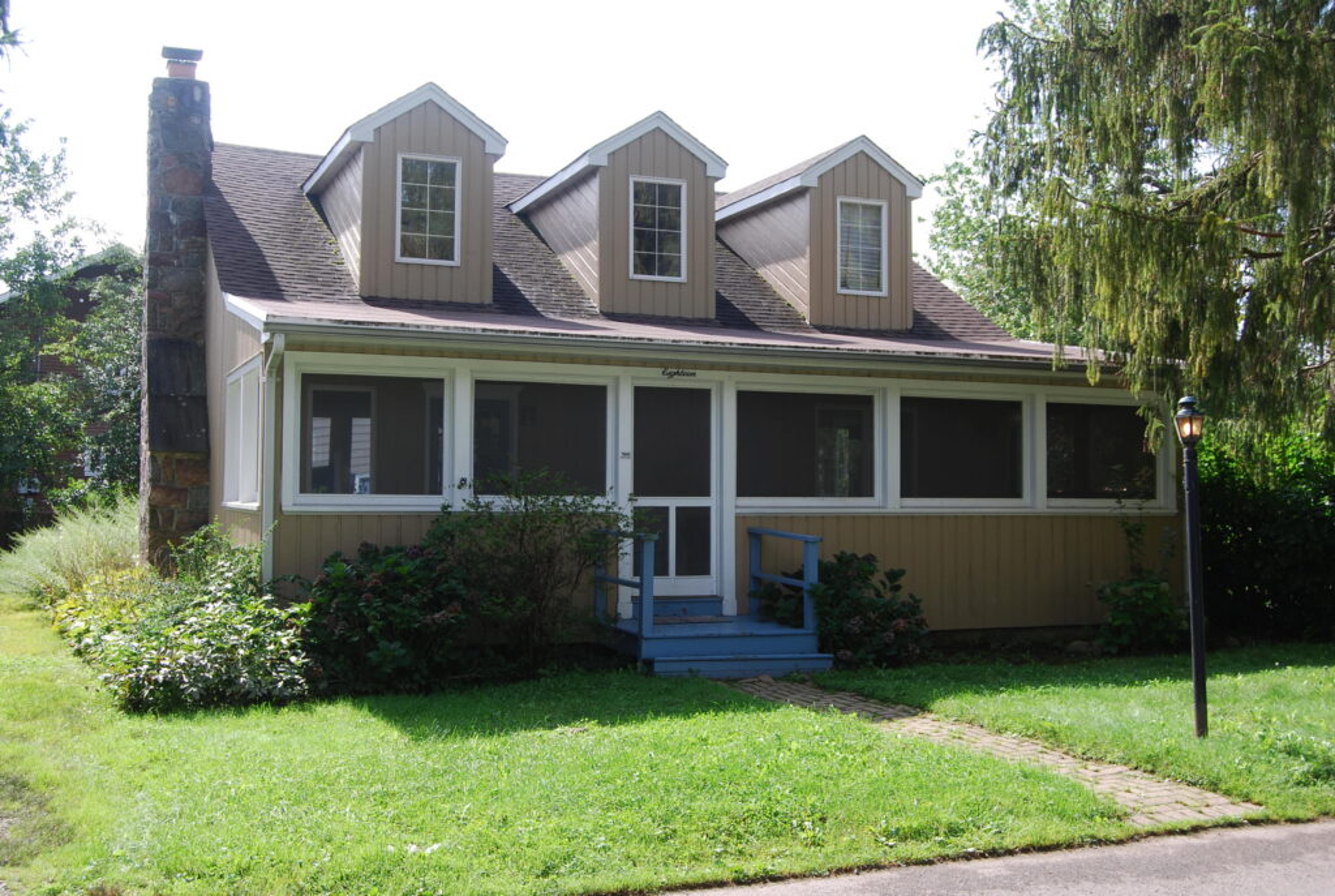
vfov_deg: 34.3
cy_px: 448
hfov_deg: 49.5
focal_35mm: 39
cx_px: 668
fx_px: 1449
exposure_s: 1/125
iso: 125
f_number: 5.6
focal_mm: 26
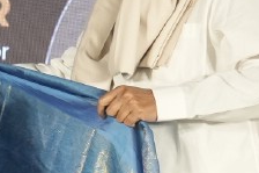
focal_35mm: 356
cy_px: 211
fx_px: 2559
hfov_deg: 5.8
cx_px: 9
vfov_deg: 3.8
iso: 800
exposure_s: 1/250
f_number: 4
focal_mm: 38
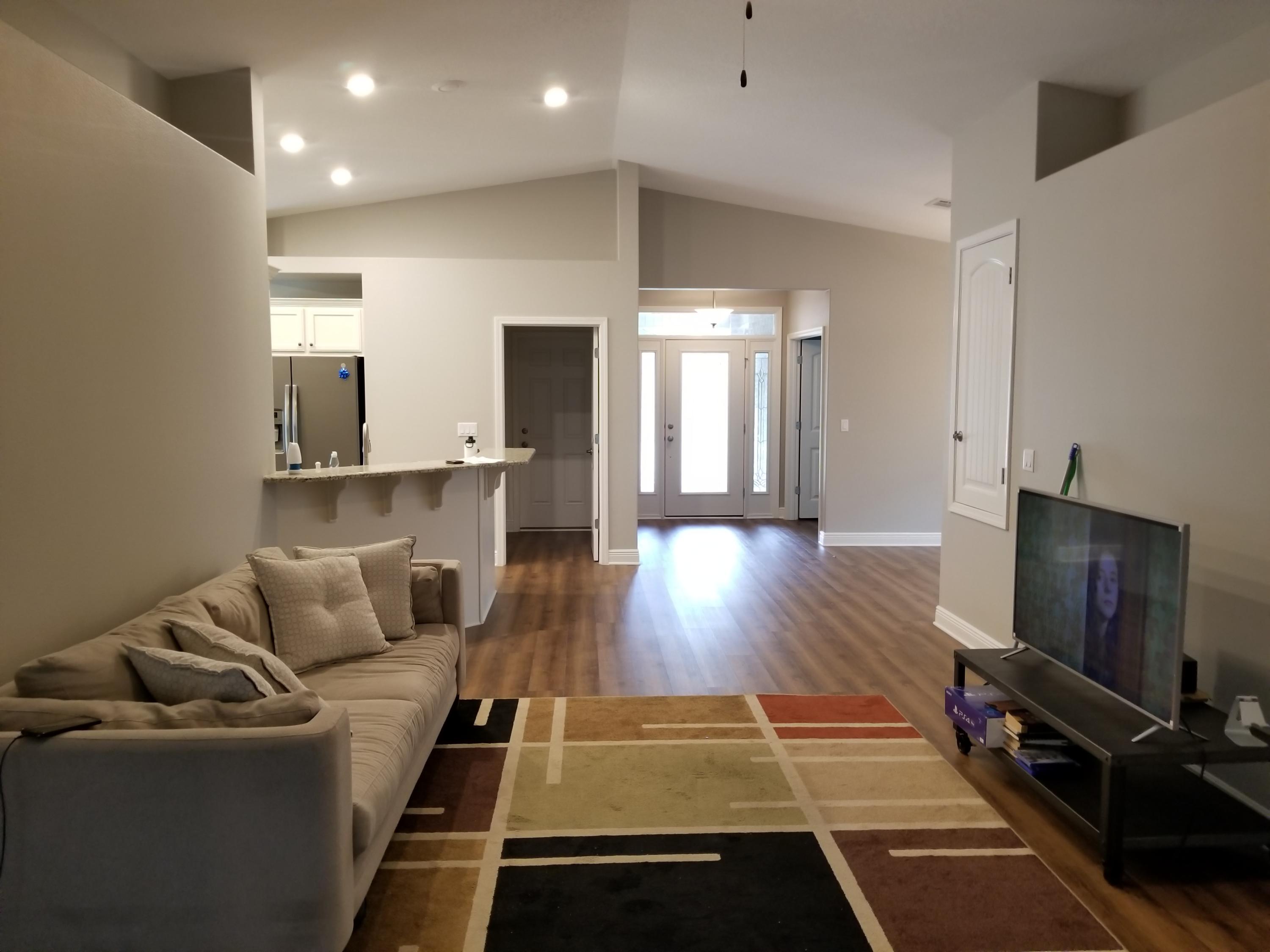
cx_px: 635
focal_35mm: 26
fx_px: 954
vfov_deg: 53.1
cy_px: 476
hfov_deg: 67.3
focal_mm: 4.3
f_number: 1.7
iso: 160
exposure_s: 1/30
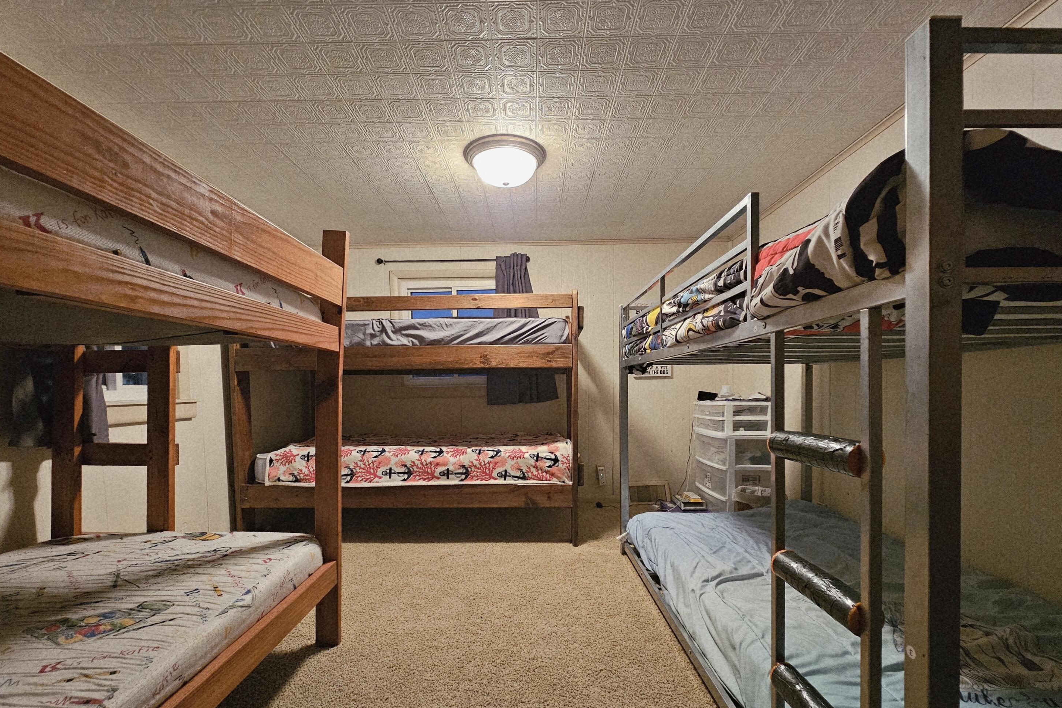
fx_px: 413
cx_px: 535
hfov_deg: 104.3
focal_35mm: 14
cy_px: 399
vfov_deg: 80.8
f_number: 2.2
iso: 640
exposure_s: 1/24
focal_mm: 2.2
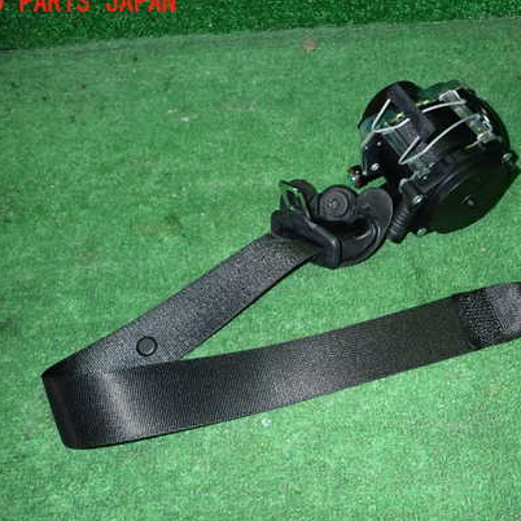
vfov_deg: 49.7
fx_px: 562
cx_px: 329
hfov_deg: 49.2
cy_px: 279
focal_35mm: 33
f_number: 5.6
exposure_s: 1/30
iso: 640
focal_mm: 4.5
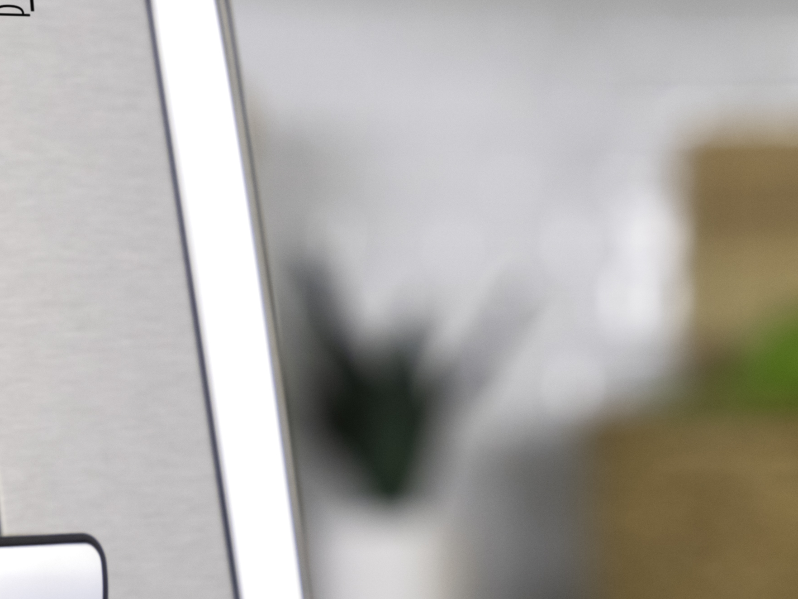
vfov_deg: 6.5
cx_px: -211
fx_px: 5256
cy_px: 527
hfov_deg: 8.6
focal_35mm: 228
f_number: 8
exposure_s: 1/200
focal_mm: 70
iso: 1600
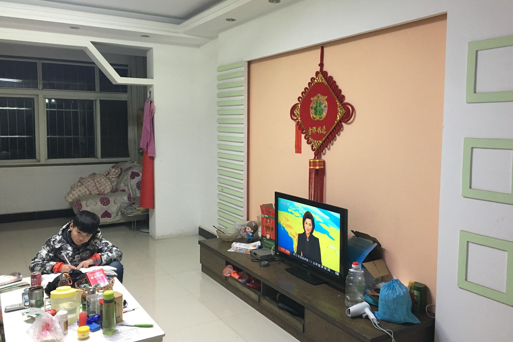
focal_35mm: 31
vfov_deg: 42.3
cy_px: 161
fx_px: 442
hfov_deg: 60.3
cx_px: 259
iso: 200
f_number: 2.2
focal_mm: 4.15
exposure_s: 1/33
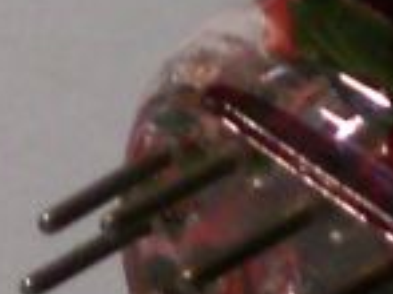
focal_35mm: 104
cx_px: 480
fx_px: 1180
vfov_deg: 14.1
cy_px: 238
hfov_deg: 17.9
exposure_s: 1/60
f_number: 3.1
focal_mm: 6.3
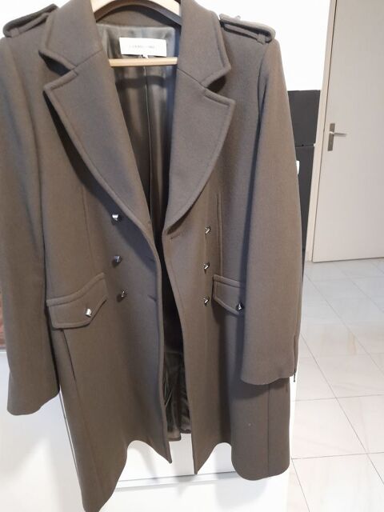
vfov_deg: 69.4
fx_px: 370
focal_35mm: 25
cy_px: 256
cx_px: 192
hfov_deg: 54.9
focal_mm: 4.6
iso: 640
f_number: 2
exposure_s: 1/25
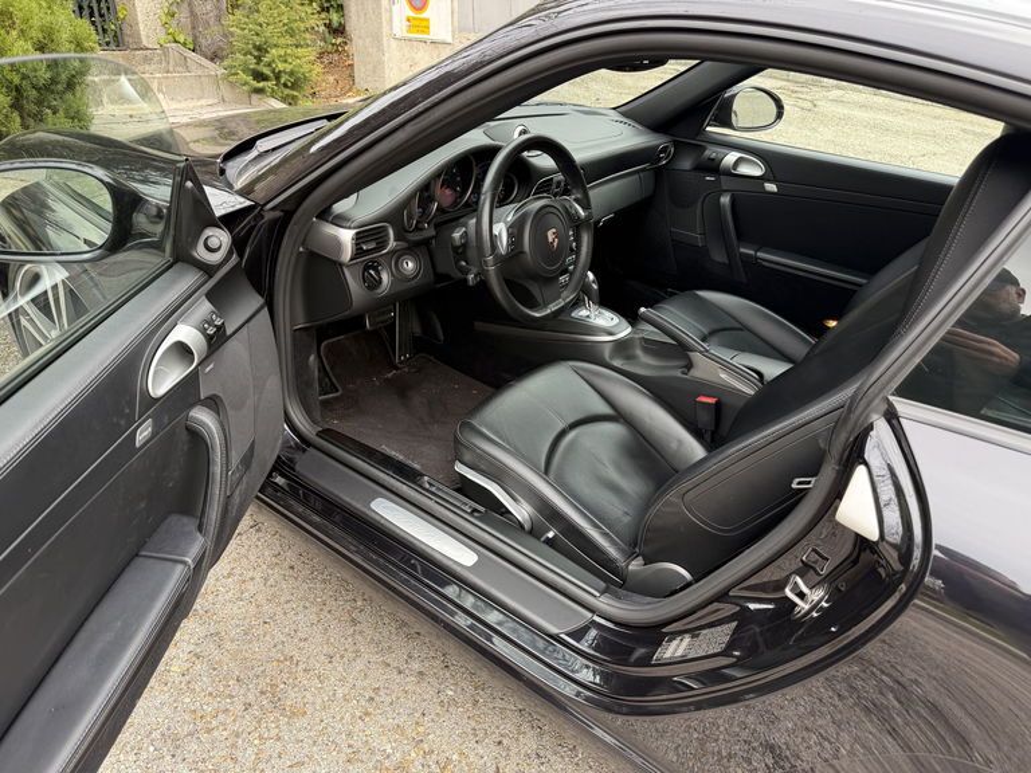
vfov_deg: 56.8
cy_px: 386
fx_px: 715
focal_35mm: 24
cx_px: 516
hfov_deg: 71.6
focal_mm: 6.76
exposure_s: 1/191
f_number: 1.78
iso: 125
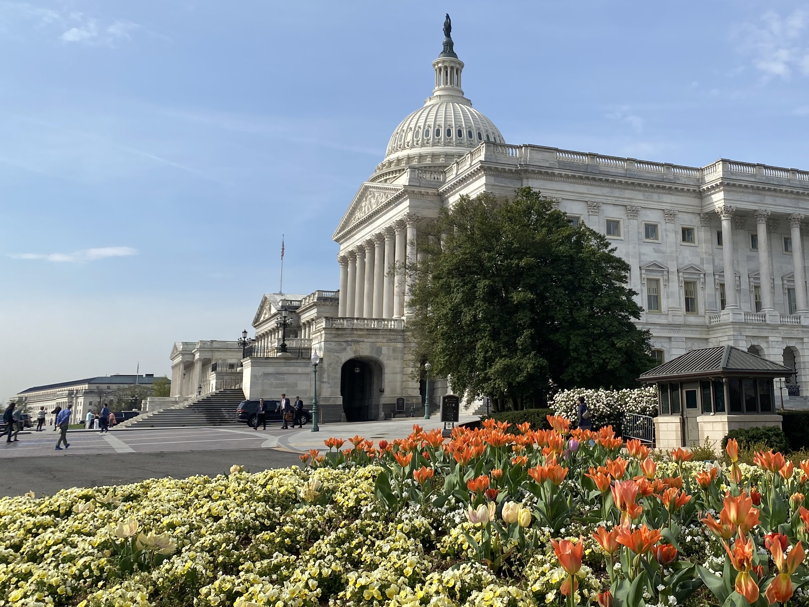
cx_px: 552
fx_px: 888
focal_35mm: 38
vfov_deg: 37.5
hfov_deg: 48.0
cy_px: 237
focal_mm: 4.25
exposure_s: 1/3401
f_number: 1.8
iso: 32
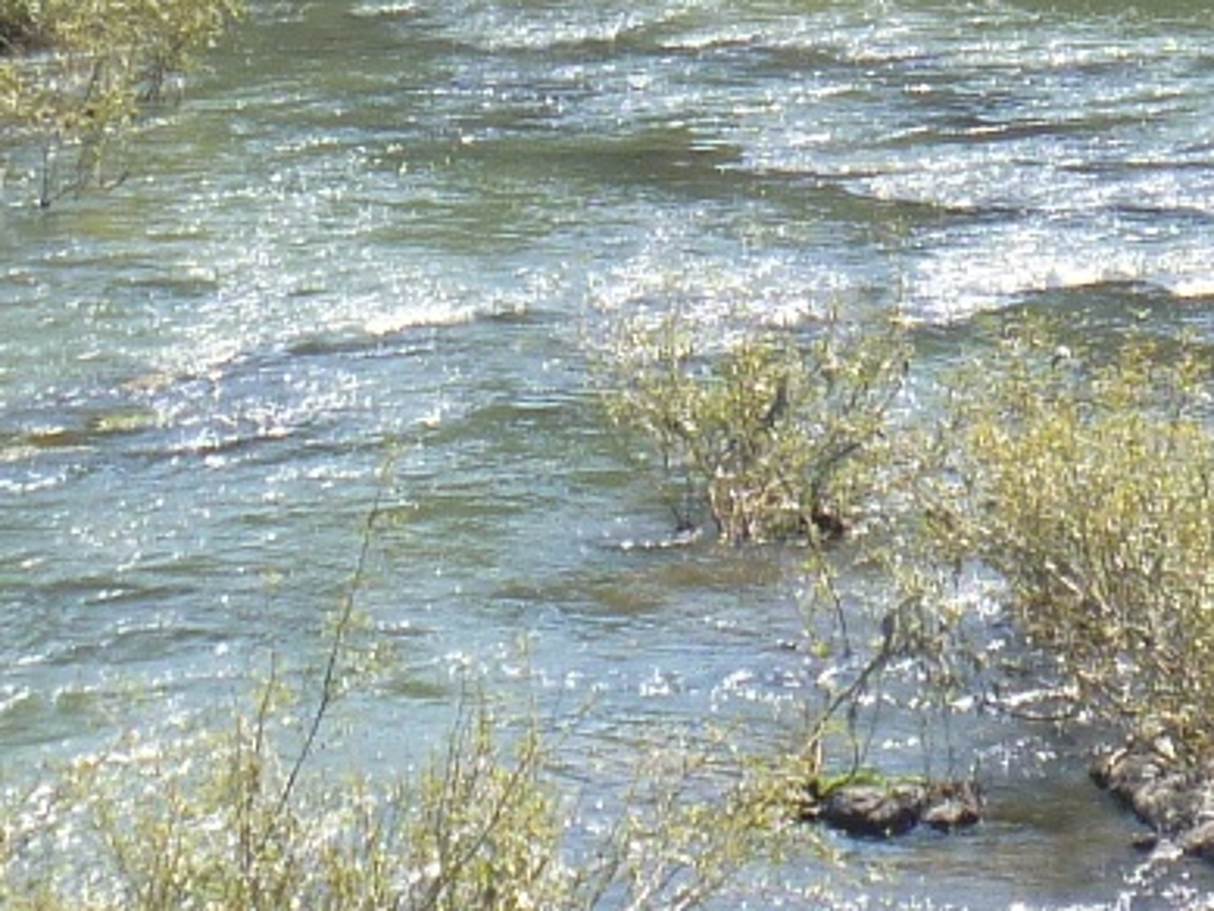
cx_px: 712
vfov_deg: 8.2
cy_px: -240
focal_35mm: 180
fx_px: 6315
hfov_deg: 11.0
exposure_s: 1/200
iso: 80
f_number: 3.5
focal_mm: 6.3
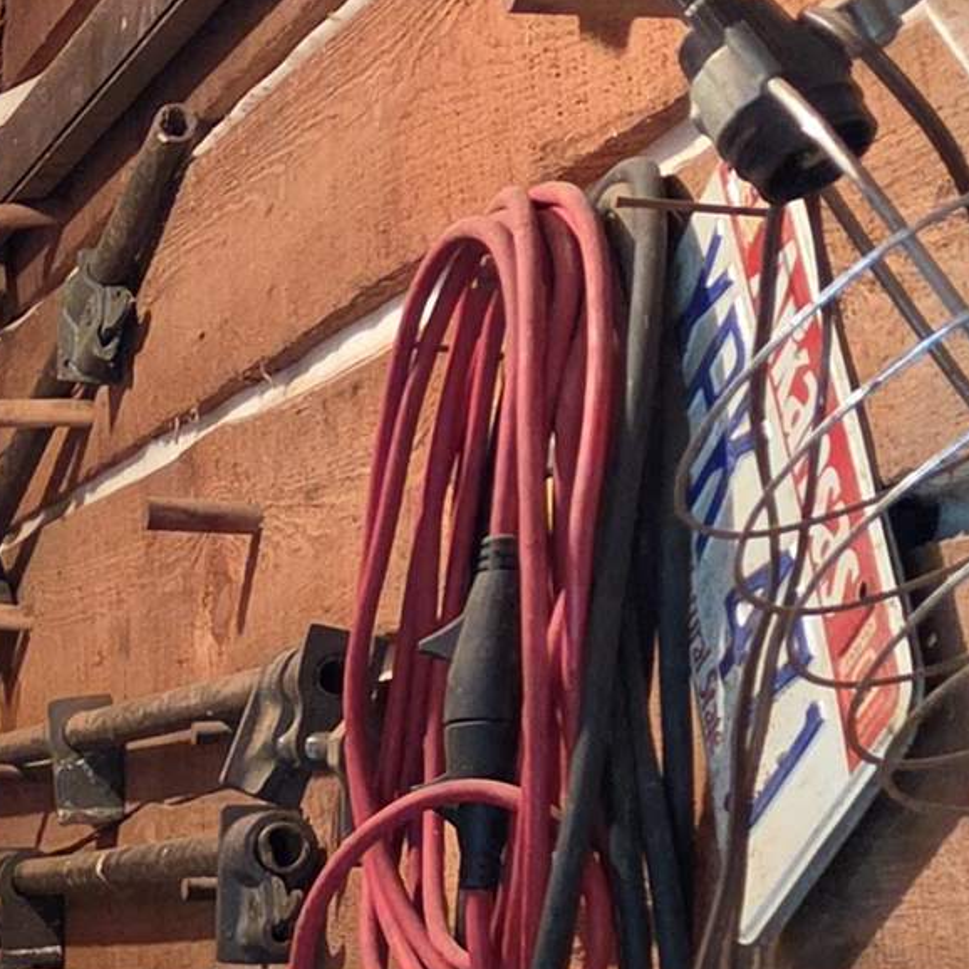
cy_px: 1227
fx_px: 3420
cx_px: -801
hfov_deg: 14.2
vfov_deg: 15.4
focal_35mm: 108
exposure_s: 1/120
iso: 1250
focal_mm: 5.4
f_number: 1.8
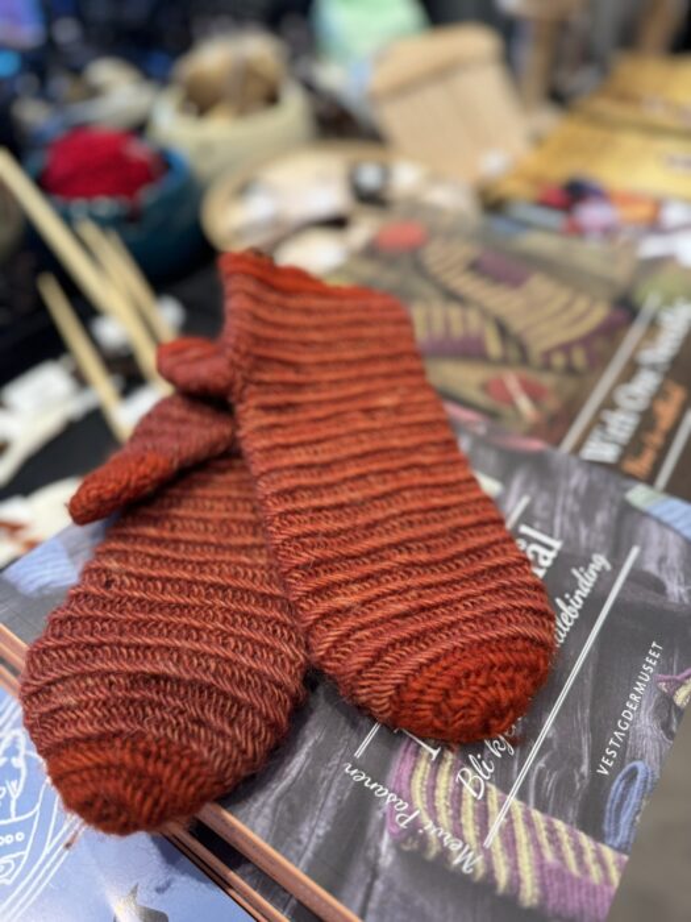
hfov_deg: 56.8
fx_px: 639
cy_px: 461
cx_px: 346
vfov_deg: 71.6
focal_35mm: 24
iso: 125
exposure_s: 1/50
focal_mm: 6.76
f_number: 1.78
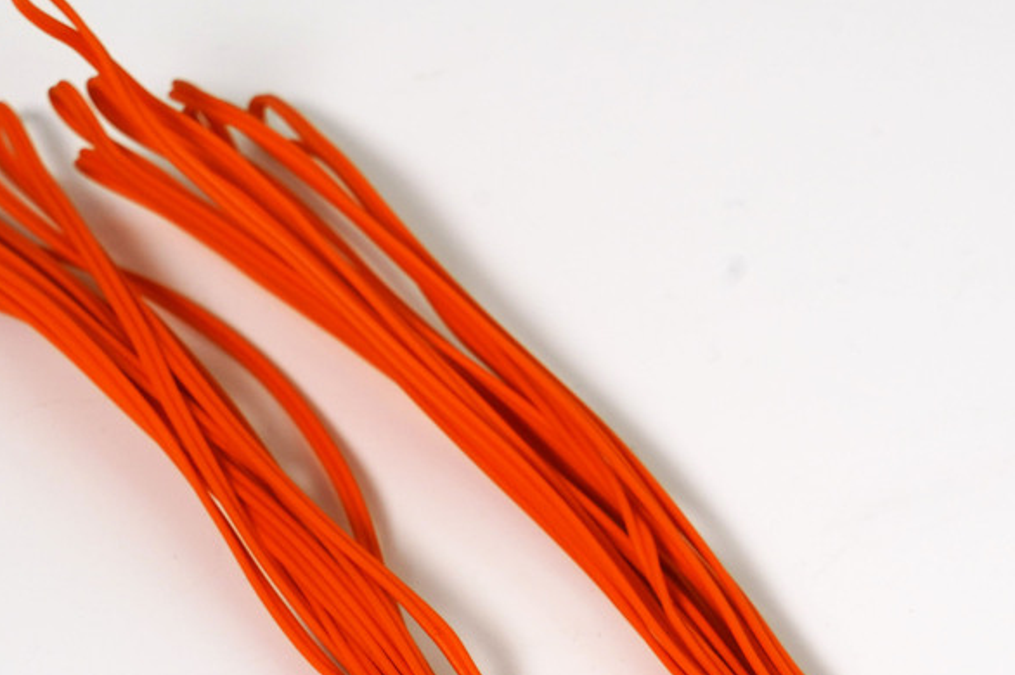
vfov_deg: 5.1
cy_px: 777
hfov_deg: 7.7
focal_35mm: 269
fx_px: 7580
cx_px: 681
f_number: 11
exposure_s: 1/125
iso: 400
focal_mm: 105
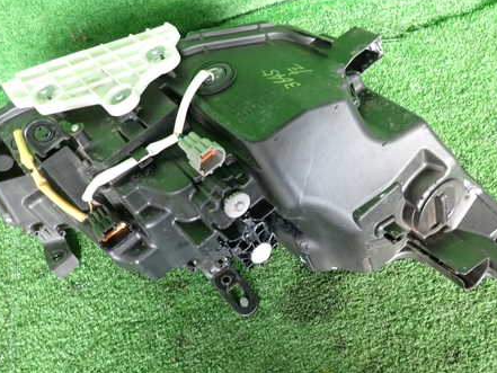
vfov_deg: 41.7
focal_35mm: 34
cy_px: 160
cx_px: 269
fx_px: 488
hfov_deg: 53.9
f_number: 2
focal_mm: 4.5
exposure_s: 1/30
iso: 250
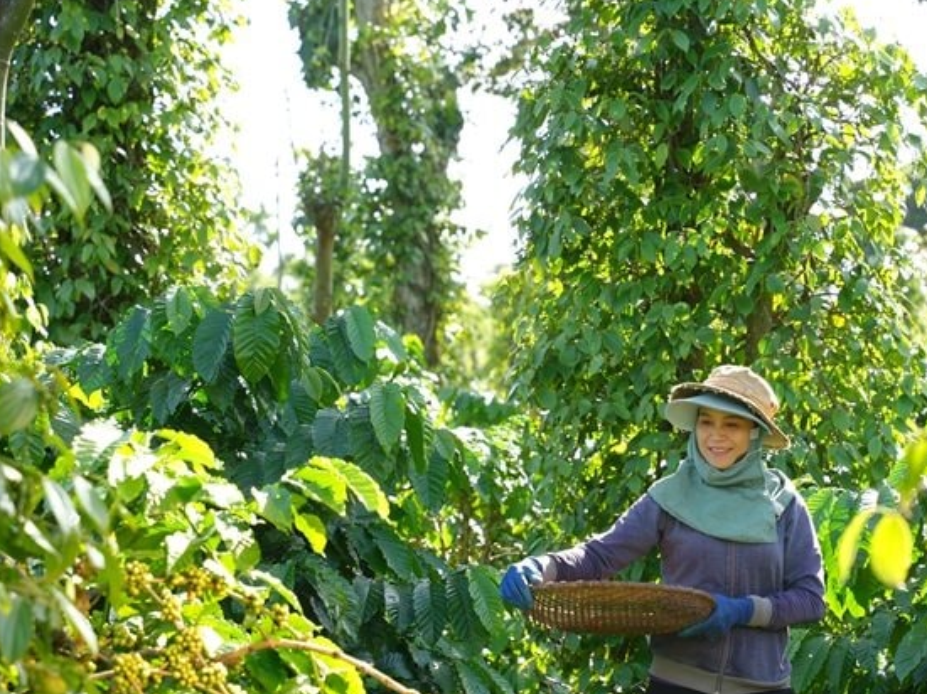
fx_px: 2784
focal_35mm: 104
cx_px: 644
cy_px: 467
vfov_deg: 14.2
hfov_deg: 18.8
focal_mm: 70
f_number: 4
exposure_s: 1/250
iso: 200
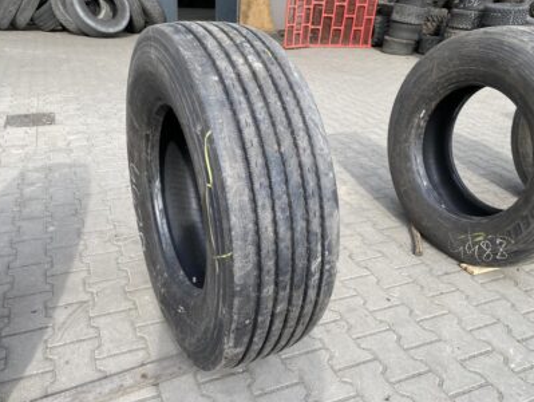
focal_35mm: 28
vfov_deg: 49.8
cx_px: 254
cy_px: 191
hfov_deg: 63.4
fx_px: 432
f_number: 1.8
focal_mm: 4.25
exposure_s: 1/554
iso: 32
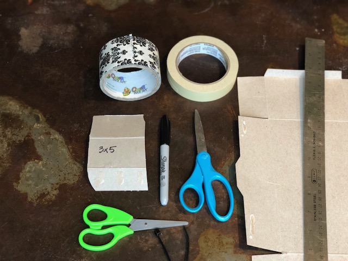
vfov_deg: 28.0
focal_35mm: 52
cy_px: 130
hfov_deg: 36.8
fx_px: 523
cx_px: 174
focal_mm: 6
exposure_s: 1/24
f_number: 2.4
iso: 125
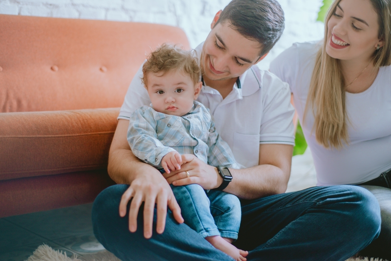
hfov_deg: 39.6
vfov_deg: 27.0
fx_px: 543
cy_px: 130
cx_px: 196
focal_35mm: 50
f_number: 2.2
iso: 400
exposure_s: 1/160
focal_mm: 50
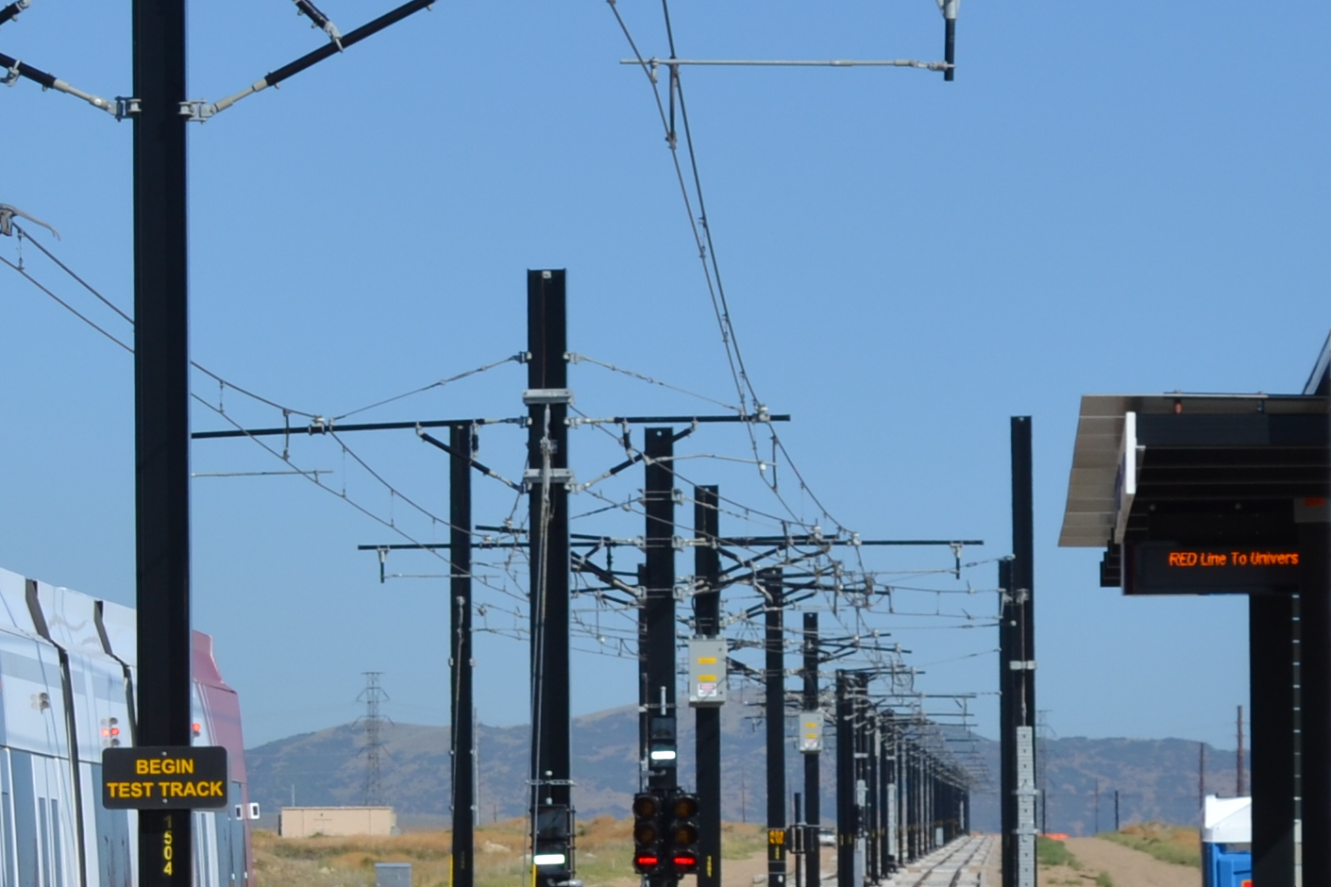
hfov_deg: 7.5
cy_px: 656
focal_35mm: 270
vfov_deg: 5.1
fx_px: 9968
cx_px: -642
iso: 100
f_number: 9
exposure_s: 1/320
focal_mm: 55
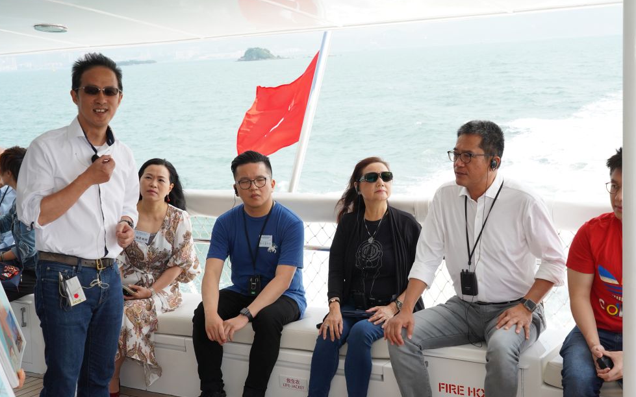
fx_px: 867
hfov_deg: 40.3
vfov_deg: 25.8
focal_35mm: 50
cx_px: 316
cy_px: 198
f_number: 8
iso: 800
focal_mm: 48
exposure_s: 1/640
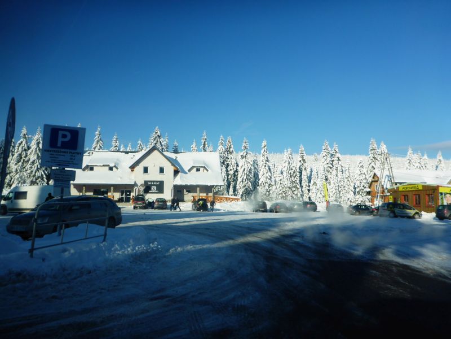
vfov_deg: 49.7
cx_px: 226
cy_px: 170
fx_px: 365
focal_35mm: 28
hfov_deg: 63.4
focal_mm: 4.9
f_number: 3.3
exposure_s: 1/1300
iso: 100
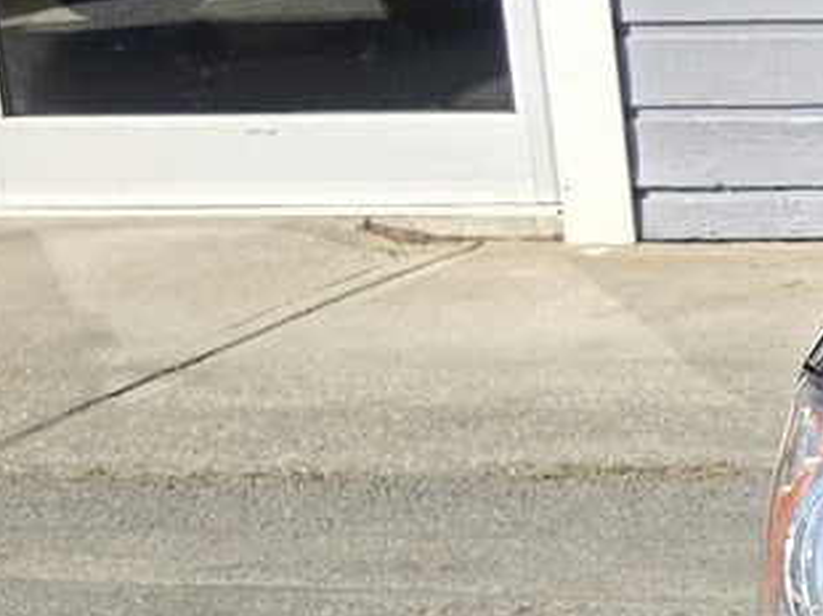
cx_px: 2150
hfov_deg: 10.6
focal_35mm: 152
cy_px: 390
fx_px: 3611
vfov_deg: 9.7
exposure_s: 1/1123
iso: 25
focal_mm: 5.4
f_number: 1.8
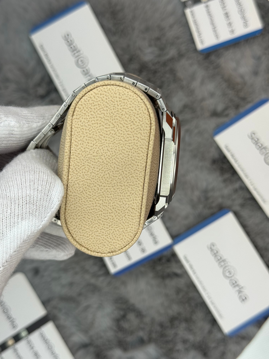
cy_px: 180
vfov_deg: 39.7
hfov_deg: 30.3
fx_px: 497
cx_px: 134
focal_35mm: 48
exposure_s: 1/875
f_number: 1.78
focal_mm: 6.76
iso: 64
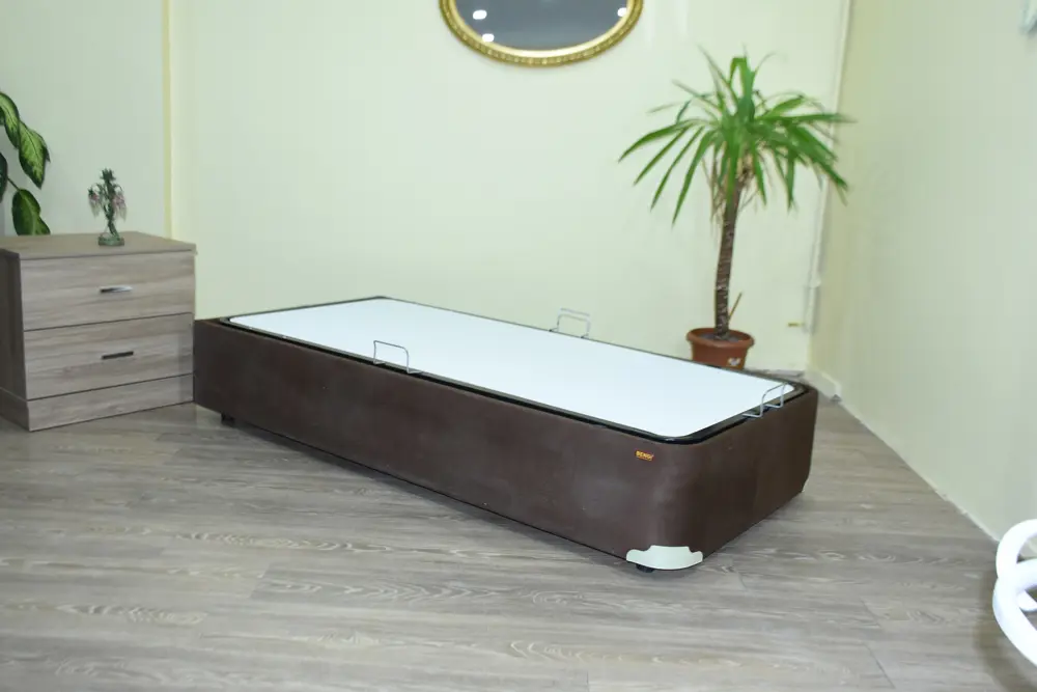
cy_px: 346
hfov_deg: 57.2
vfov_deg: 40.0
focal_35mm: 33
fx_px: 951
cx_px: 518
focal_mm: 22
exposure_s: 1/60
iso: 1000
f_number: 5
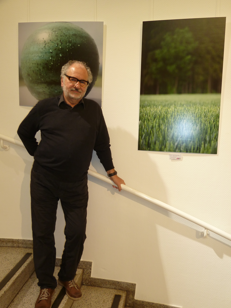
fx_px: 258
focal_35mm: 29
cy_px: 154
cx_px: 116
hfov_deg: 48.2
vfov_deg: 61.7
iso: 125
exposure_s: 1/30
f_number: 3.4
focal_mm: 4.7
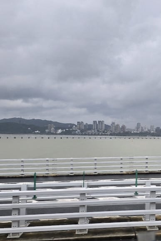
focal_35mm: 33
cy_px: 123
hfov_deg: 39.5
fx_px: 221
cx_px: 107
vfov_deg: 57.2
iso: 12
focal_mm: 6.3
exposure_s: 1/182
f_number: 1.7
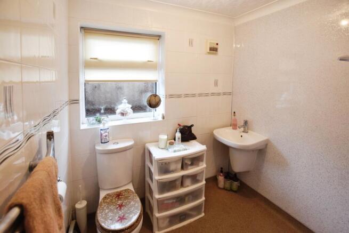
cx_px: 174
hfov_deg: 100.4
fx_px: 145
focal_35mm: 15
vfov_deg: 77.4
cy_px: 116
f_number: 4
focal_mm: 10
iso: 500
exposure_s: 1/60
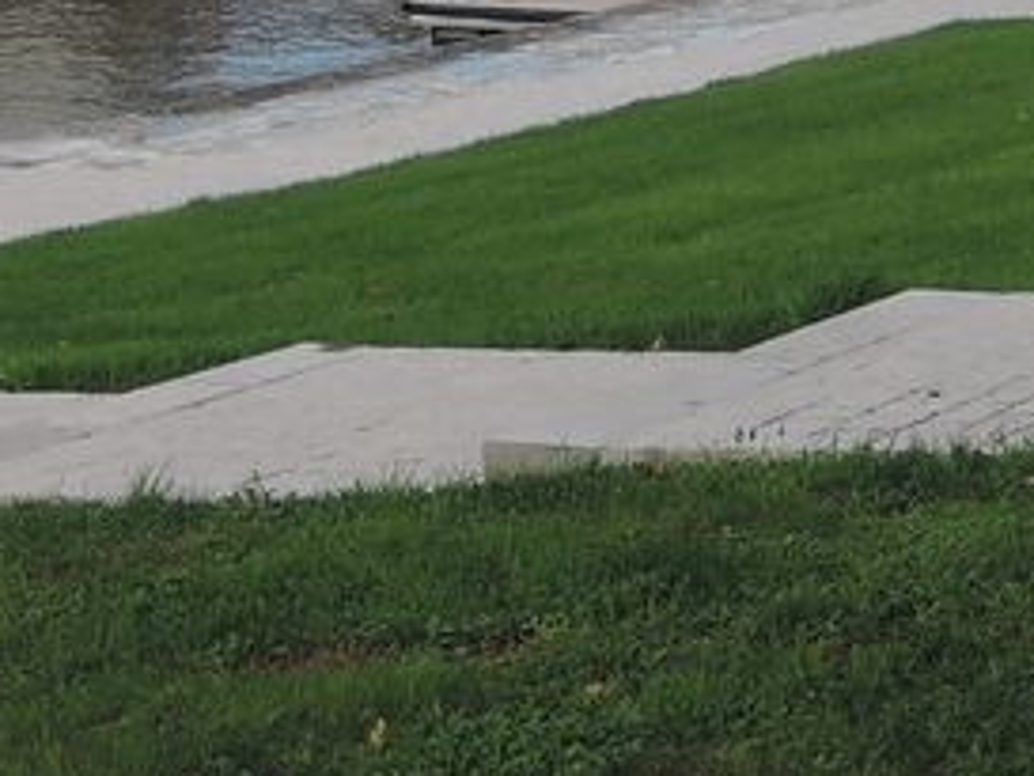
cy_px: -481
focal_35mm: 165
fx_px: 4931
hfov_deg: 12.0
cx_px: 500
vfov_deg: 8.7
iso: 80
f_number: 3.7
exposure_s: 1/500
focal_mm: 9.6
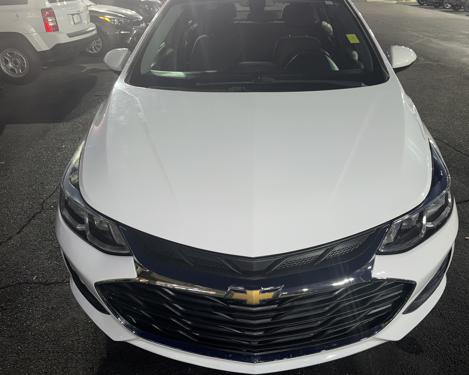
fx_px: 375
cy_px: 173
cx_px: 258
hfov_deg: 63.9
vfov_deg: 53.1
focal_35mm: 27
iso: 64
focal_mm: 6.76
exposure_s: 1/21
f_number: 1.78
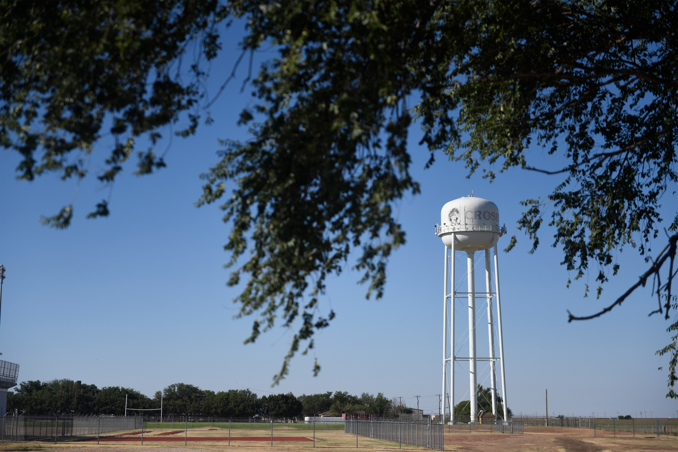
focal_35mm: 66
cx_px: 339
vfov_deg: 20.6
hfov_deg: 30.5
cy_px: 226
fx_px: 1243
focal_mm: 66
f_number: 2.8
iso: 200
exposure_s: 1/8000
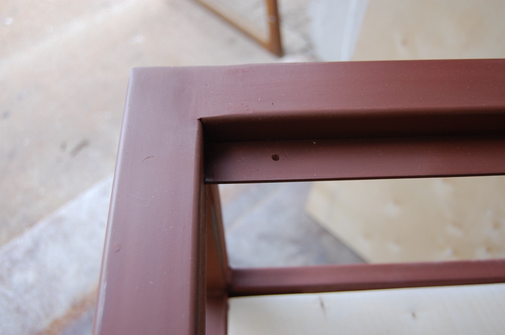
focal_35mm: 39
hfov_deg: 49.6
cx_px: 252
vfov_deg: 34.1
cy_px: 168
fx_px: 546
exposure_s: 1/50
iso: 400
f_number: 4
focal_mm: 26
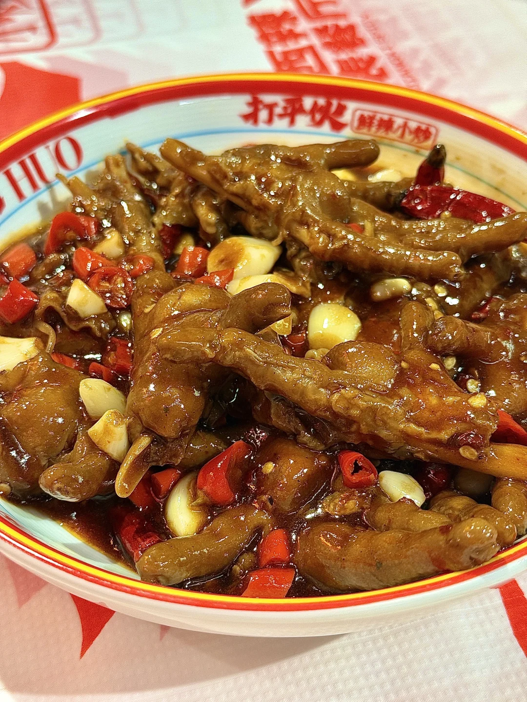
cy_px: 351
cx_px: 264
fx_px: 974
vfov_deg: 39.7
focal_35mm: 48
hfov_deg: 30.3
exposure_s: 1/100
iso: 80
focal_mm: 6.76
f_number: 1.78
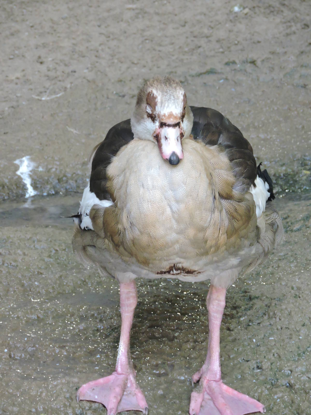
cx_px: 156
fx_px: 4792
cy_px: 208
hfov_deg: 3.7
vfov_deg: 5.0
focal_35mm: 400
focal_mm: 71.3
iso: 800
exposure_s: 1/25
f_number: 4.8
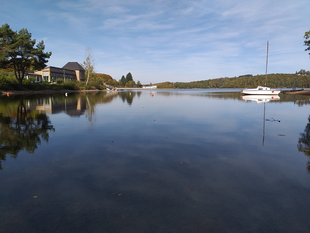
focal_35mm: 27
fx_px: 242
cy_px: 116
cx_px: 155
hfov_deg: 65.3
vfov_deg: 51.4
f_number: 1.9
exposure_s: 1/1850
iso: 40
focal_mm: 3.6
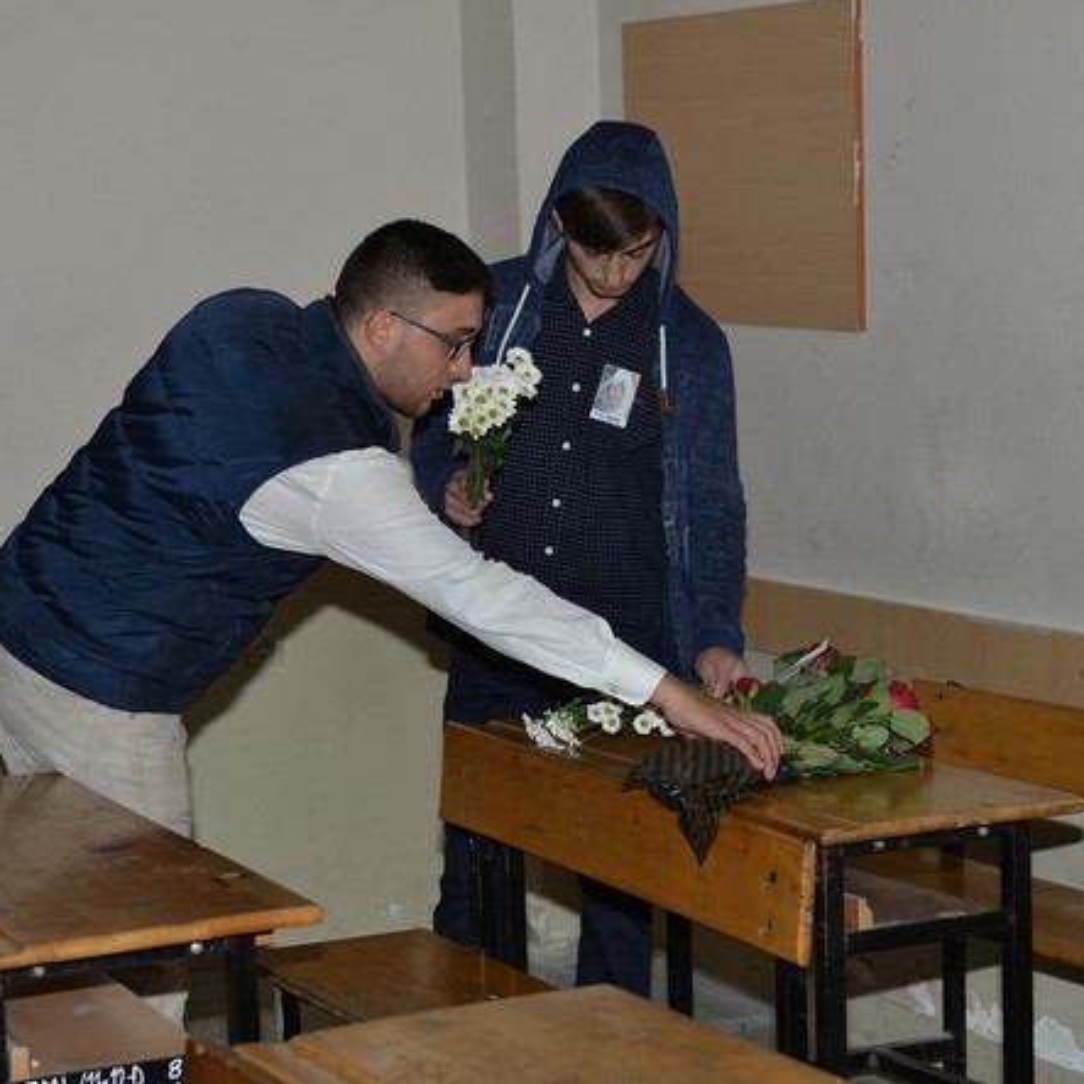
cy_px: 541
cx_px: 619
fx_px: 3189
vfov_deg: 19.3
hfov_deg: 19.3
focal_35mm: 90
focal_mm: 70
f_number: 5.6
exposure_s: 1/250
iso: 250
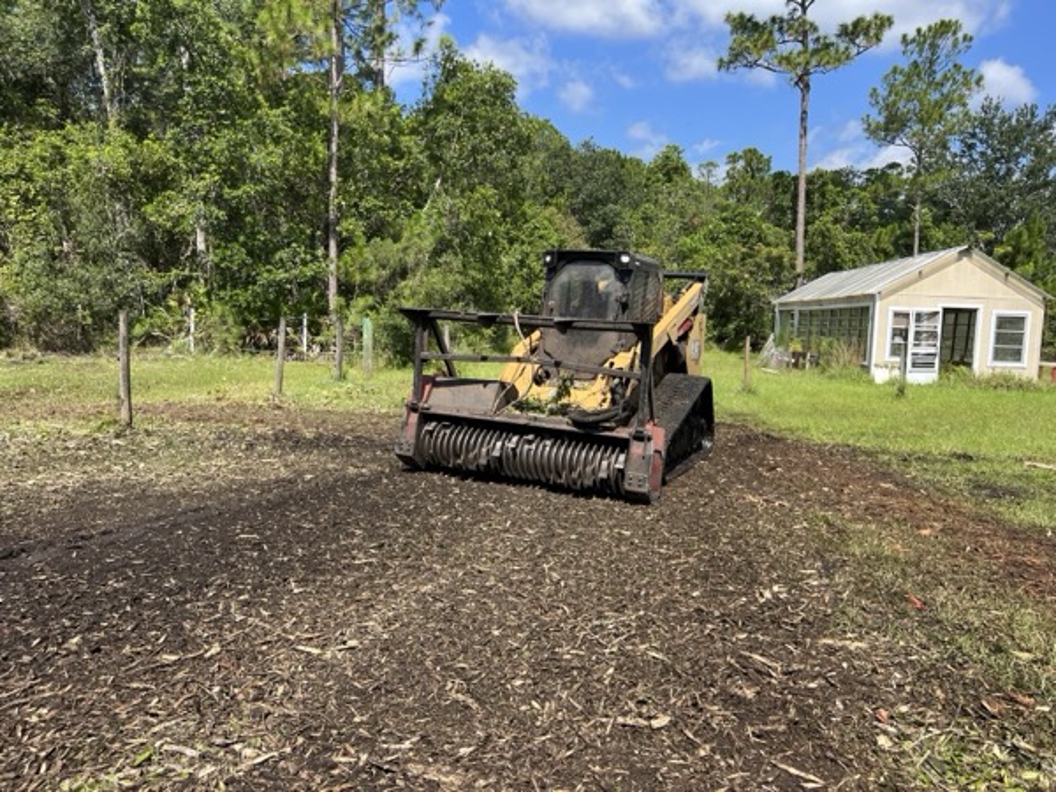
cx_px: 528
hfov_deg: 67.3
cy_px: 396
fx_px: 793
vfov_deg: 53.1
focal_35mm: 26
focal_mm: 5.7
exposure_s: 1/2299
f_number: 1.5
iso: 50
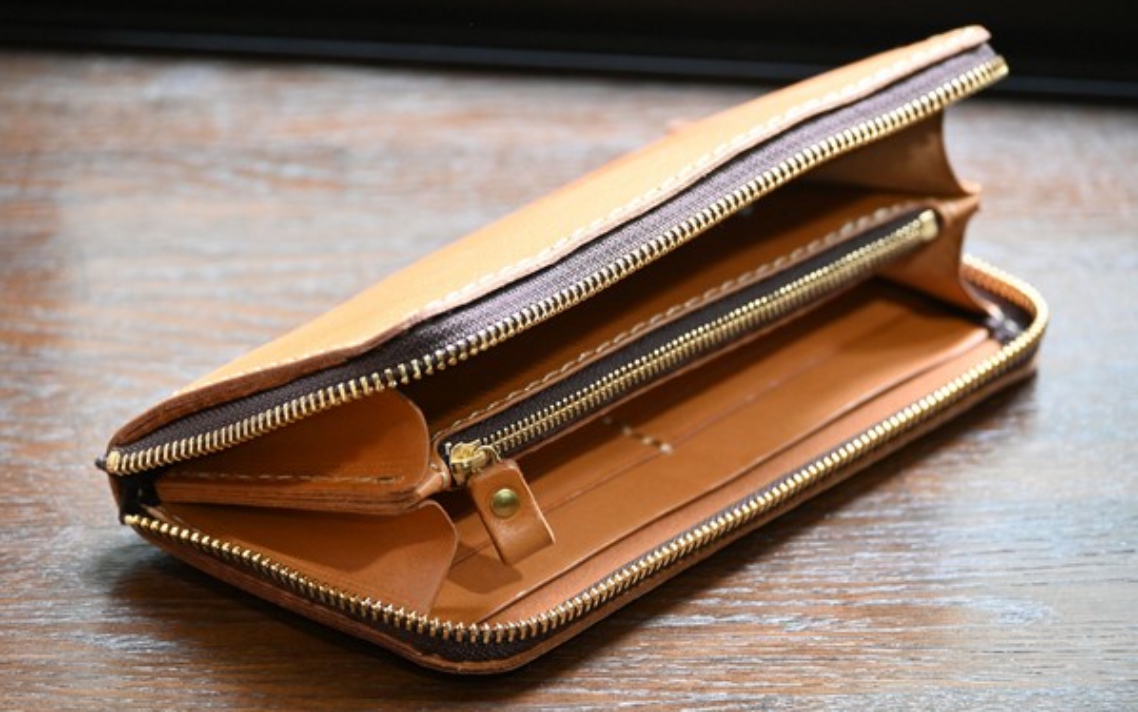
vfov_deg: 5.9
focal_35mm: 223
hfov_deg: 9.4
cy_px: 358
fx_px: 6902
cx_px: 569
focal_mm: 145
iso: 1600
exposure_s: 1/40
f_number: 5.3
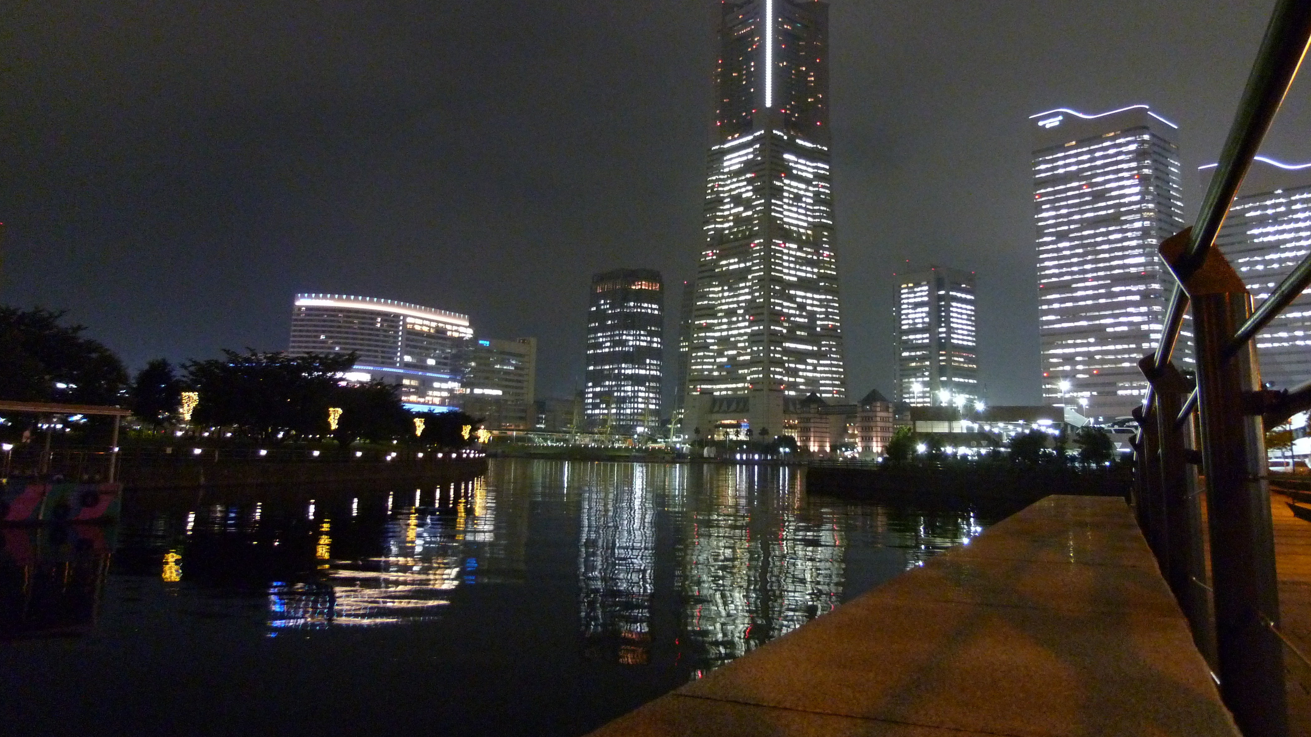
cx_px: 665
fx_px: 939
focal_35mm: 27
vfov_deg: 42.5
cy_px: 262
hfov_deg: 69.9
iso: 400
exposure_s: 1/6
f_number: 2.2
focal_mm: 4.3
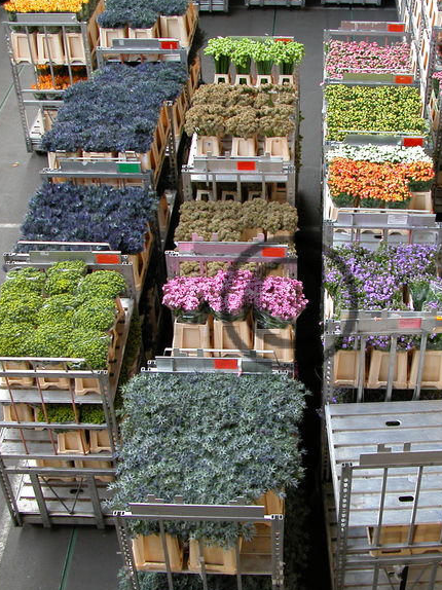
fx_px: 903
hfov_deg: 27.4
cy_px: 303
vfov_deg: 36.2
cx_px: 289
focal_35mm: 53
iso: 100
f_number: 2.9
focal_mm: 10
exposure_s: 1/6.4
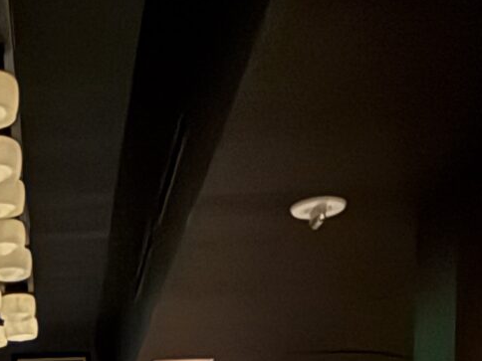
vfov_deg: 16.8
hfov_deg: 24.4
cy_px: 633
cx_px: -58
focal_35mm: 74
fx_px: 1030
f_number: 2.2
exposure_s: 1/7
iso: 2000
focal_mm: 2.22
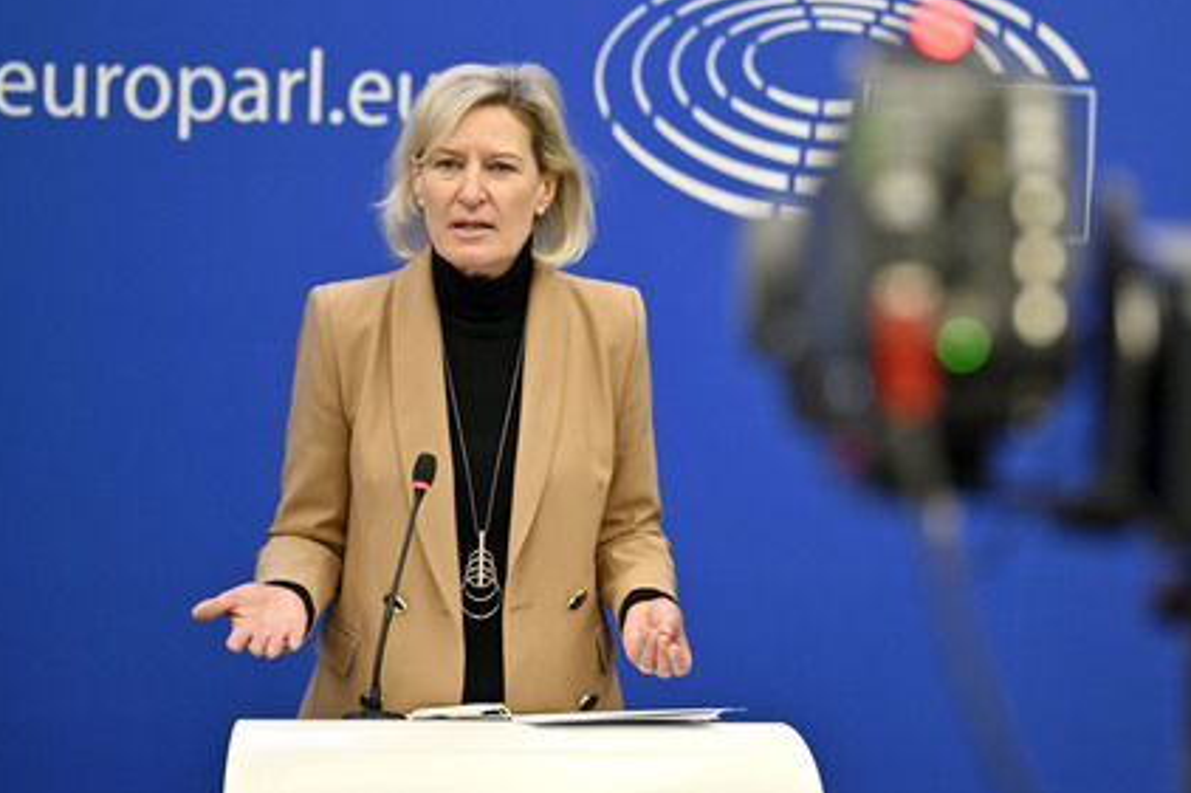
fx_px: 6184
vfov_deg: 7.3
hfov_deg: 11.0
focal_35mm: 187
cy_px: 378
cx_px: 617
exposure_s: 1/320
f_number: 2.8
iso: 1000
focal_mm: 175
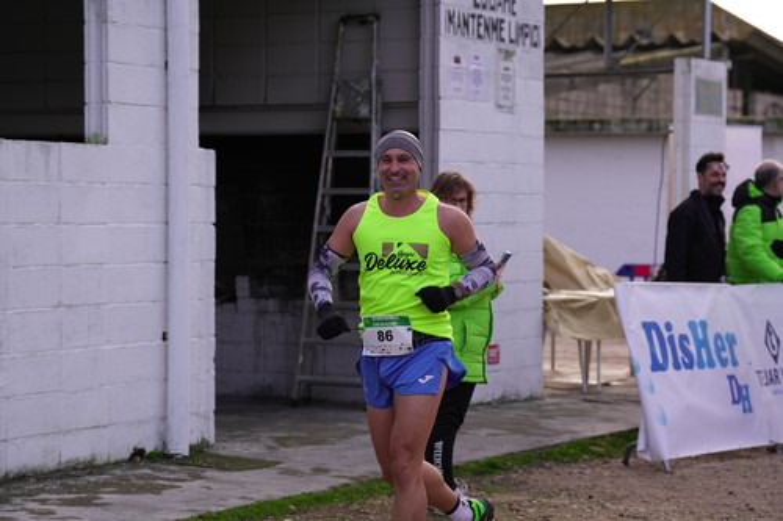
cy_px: 260
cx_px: 392
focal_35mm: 103
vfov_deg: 13.3
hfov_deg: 19.8
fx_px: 2239
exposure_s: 1/800
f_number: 4.5
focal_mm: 103
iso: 500
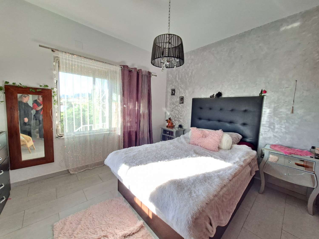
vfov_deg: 89.9
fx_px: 120
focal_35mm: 13
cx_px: 160
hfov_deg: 106.2
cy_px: 120
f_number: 2.2
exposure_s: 1/40
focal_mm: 1.74
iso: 200
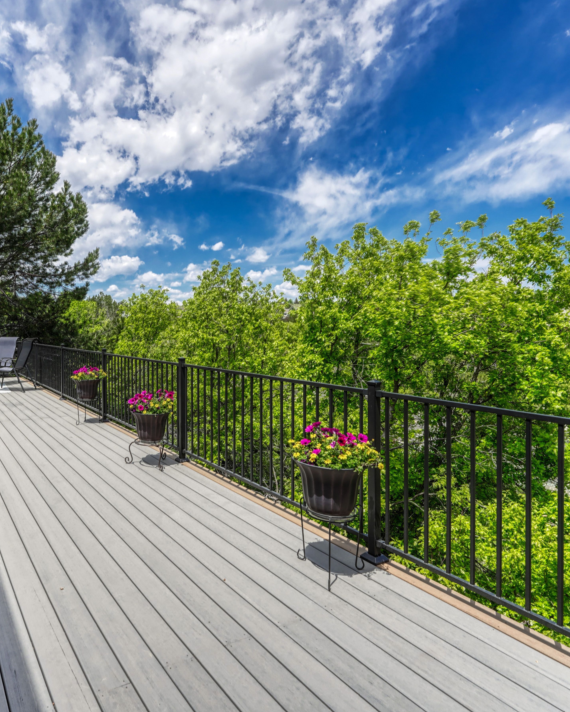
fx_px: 464
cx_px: 161
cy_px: 331
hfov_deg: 60.6
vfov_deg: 74.9
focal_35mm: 22
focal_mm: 14
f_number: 8
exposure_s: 1/100
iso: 200
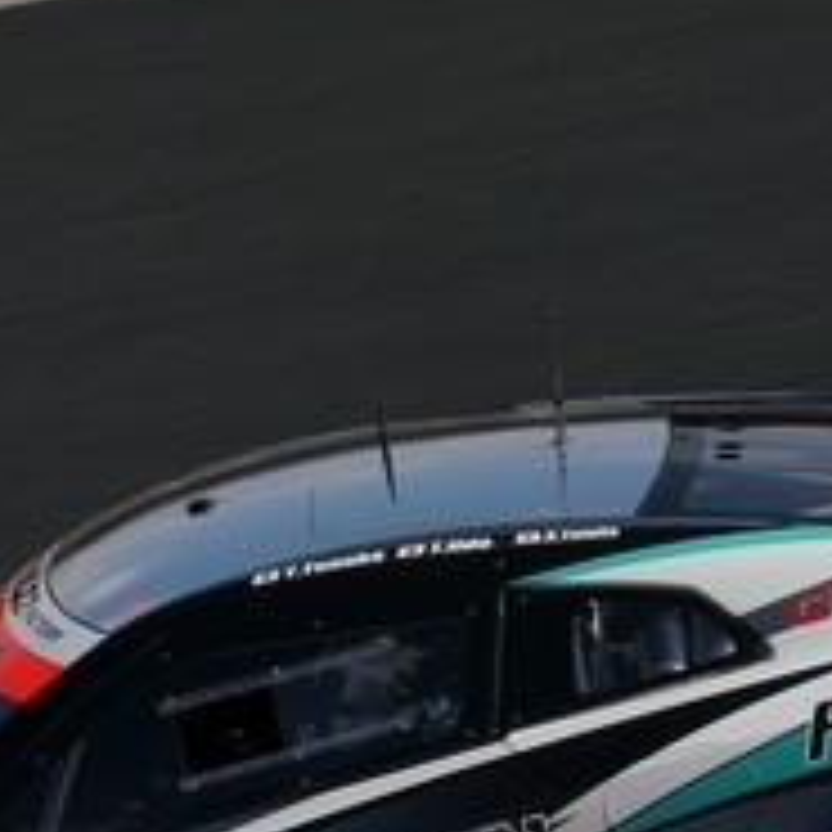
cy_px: 760
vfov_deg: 2.1
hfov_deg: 2.1
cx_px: 315
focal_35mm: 832
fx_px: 22624
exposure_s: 1/250
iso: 200
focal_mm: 252
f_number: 20
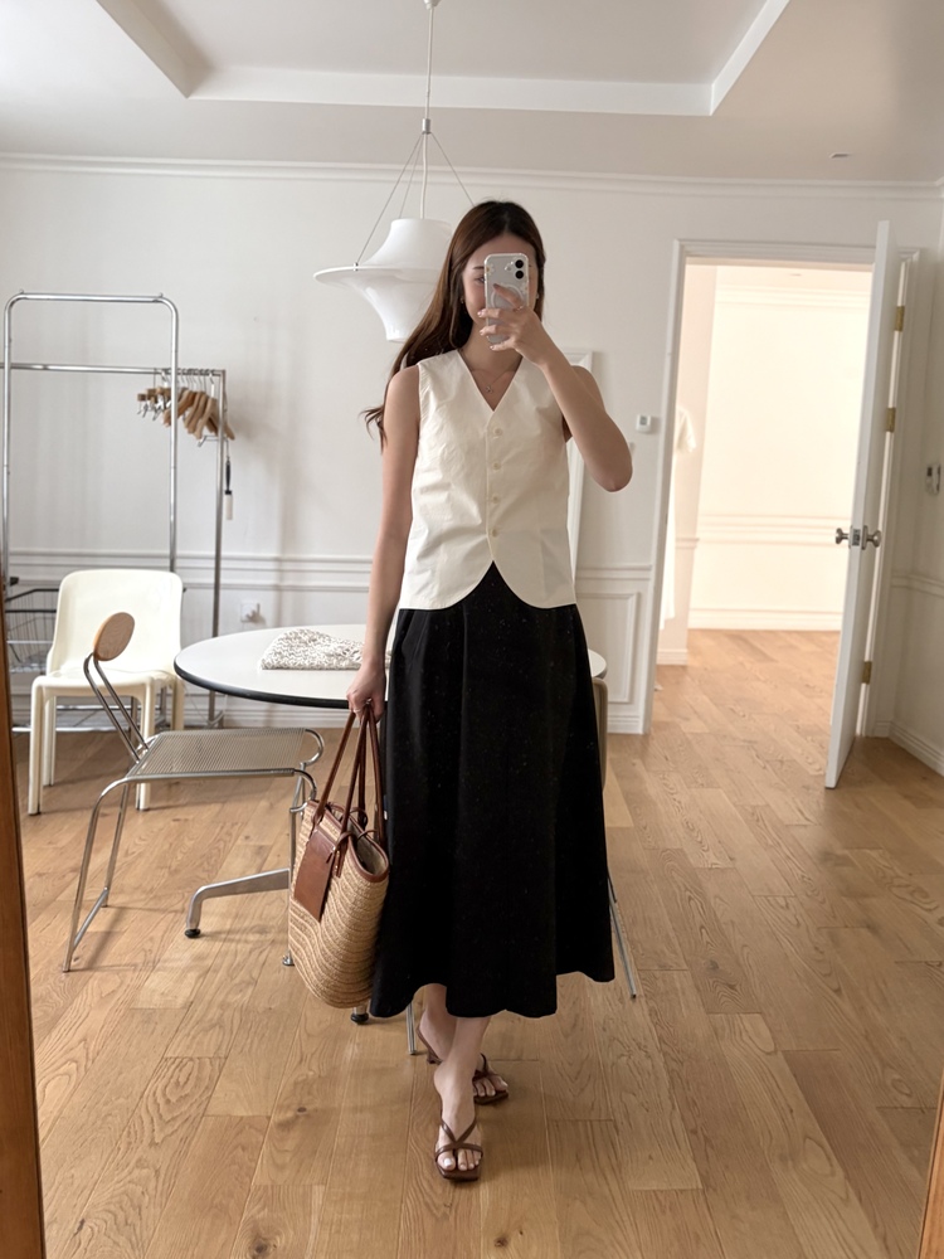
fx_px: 945
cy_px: 630
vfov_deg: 67.3
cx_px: 472
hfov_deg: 53.1
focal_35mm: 26
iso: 200
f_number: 1.6
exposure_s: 1/60
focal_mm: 5.96
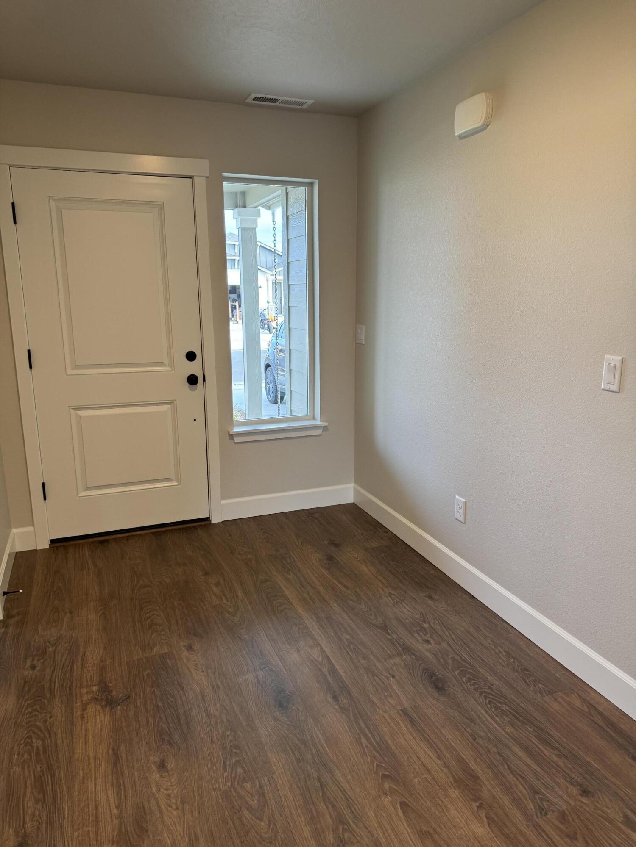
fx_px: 588
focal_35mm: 24
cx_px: 318
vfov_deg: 71.6
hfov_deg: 56.8
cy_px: 424
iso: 125
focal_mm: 6.76
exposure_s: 1/60
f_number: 1.78
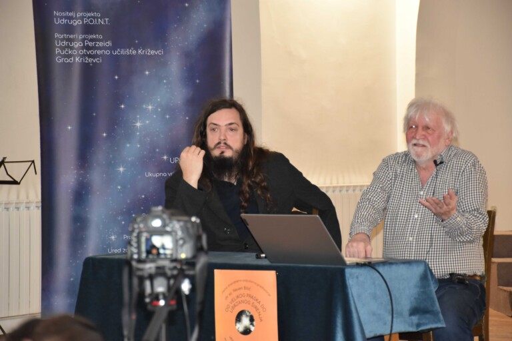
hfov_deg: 14.4
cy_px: 170
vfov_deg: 9.6
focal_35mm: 142
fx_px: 2027
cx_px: 256
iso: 1400
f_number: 5.3
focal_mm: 95
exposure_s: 1/60
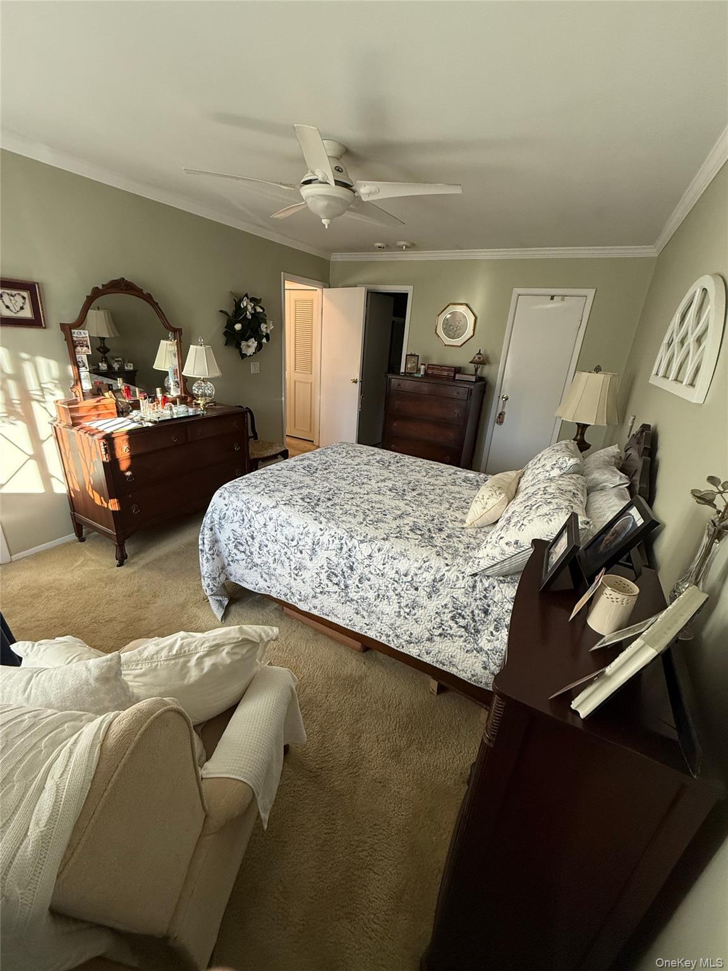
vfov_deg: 102.1
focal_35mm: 14
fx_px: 393
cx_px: 364
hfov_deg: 85.7
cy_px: 486
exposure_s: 1/120
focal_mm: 2.22
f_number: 2.2
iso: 320
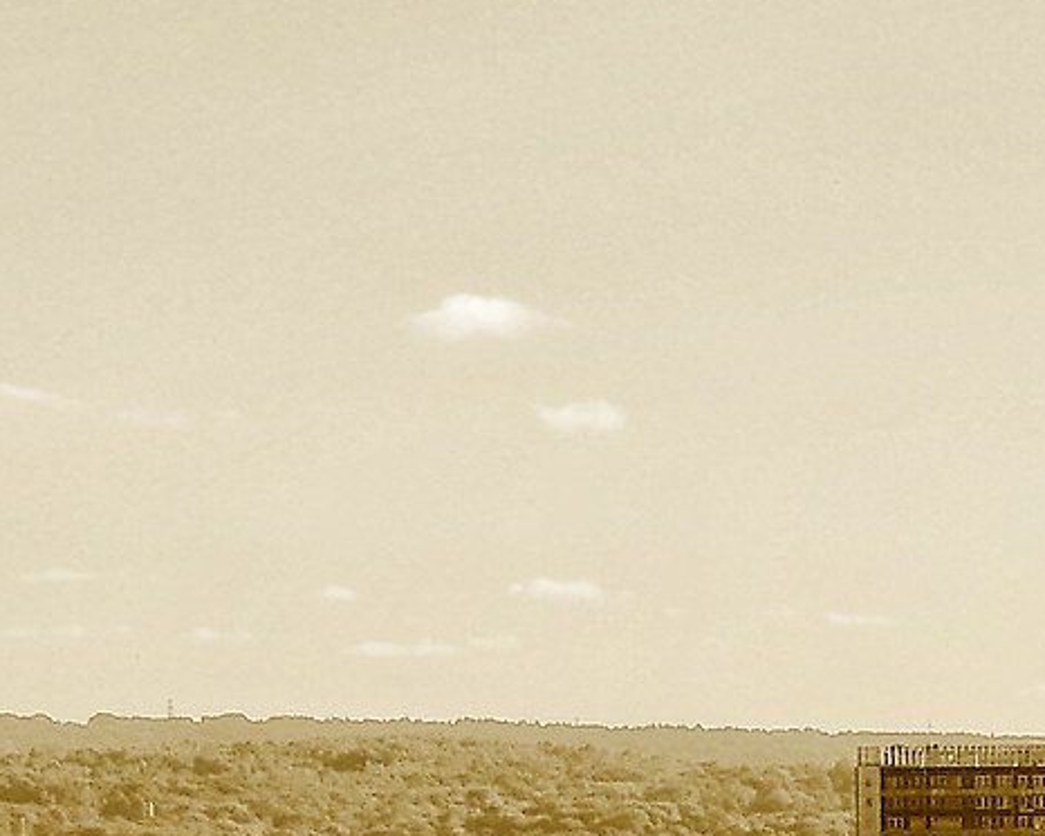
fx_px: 8971
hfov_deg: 6.6
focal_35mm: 290
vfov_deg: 5.3
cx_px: 1469
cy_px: 1100
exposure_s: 1/640
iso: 200
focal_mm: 27.2
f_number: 8
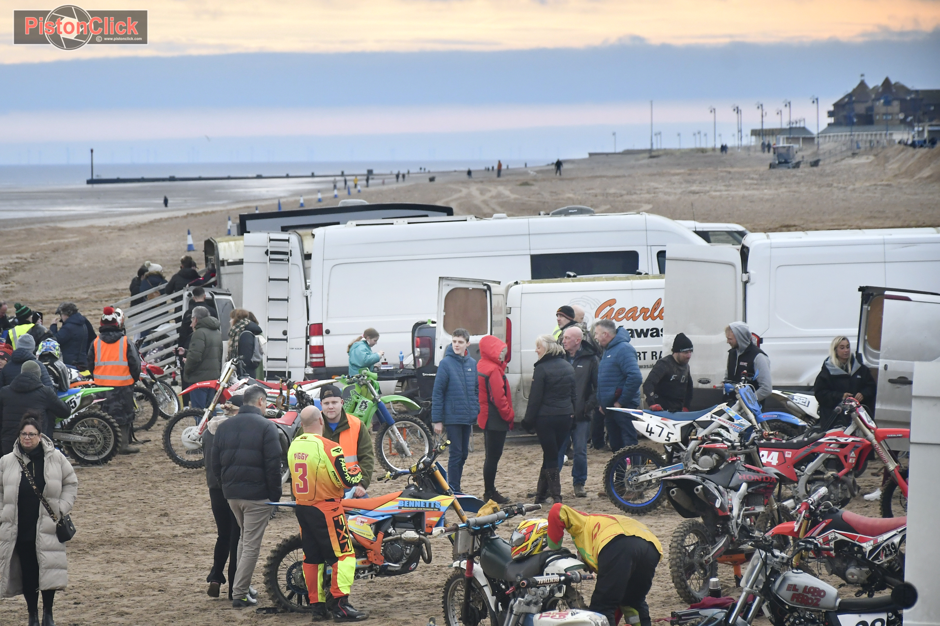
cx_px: 470
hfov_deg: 14.4
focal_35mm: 142
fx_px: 3720
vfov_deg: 9.6
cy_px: 313
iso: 1000
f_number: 5.6
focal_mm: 95
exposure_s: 1/320
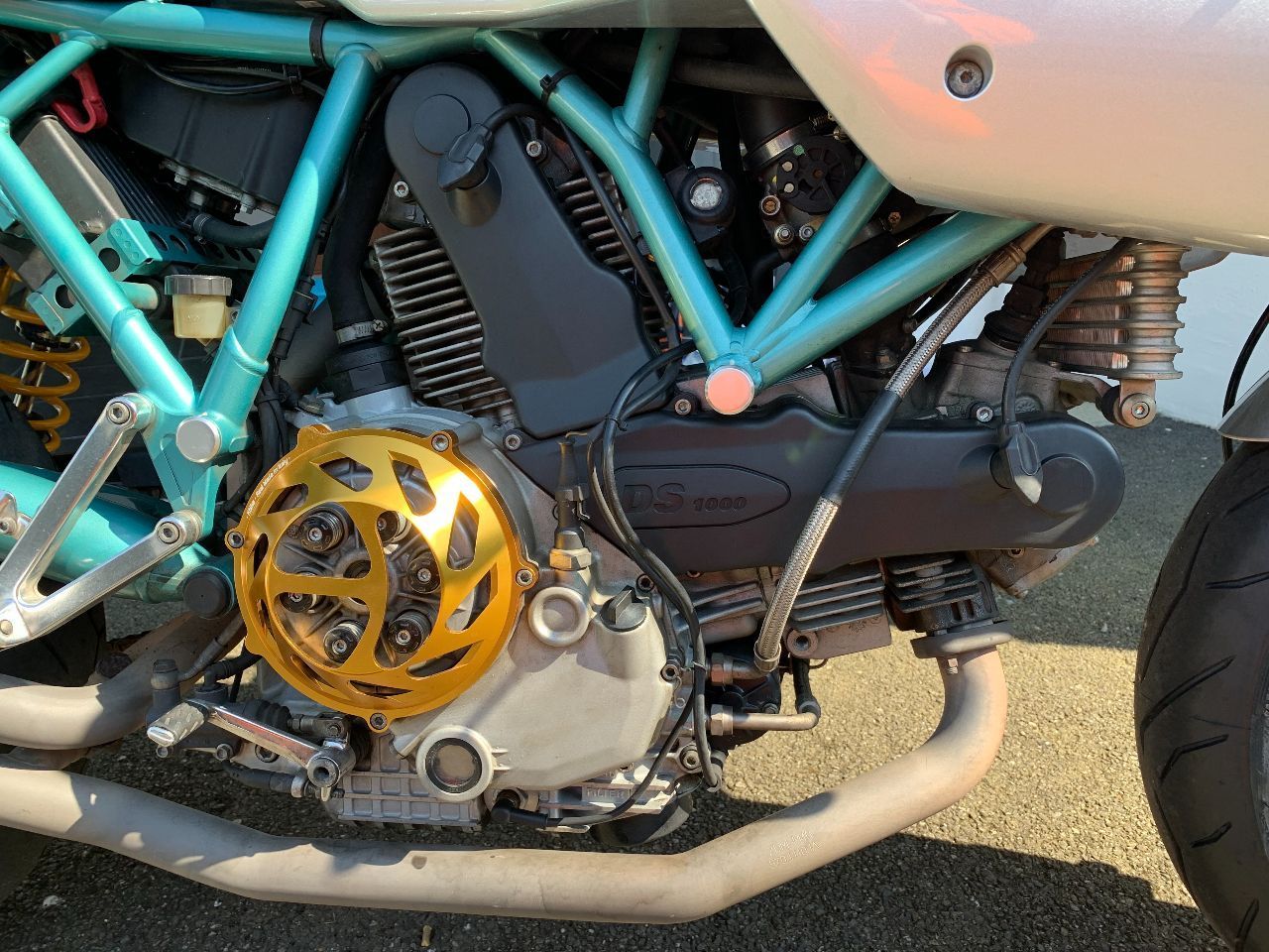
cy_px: 476
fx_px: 953
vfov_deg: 53.1
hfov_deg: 67.3
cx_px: 634
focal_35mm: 26
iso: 25
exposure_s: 1/333
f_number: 1.8
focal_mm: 4.25
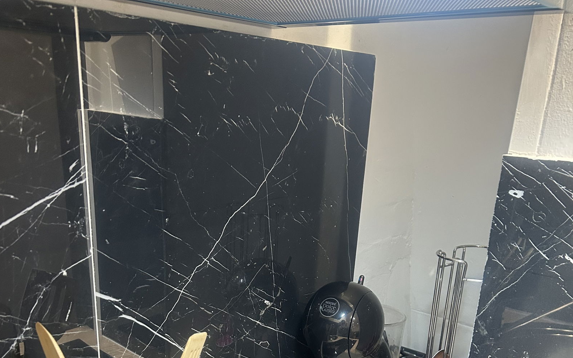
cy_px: 318
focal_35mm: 37
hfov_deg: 52.8
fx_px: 578
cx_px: 285
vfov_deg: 32.8
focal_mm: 5.7
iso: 400
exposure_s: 1/50
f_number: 1.5
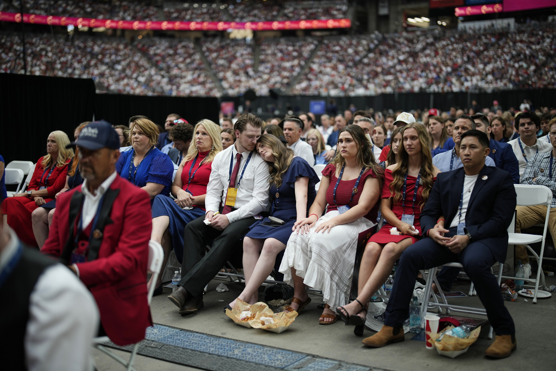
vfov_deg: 27.0
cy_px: 186
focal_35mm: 50
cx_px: 278
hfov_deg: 39.6
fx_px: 772
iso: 320
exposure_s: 1/800
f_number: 1.2
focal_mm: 50
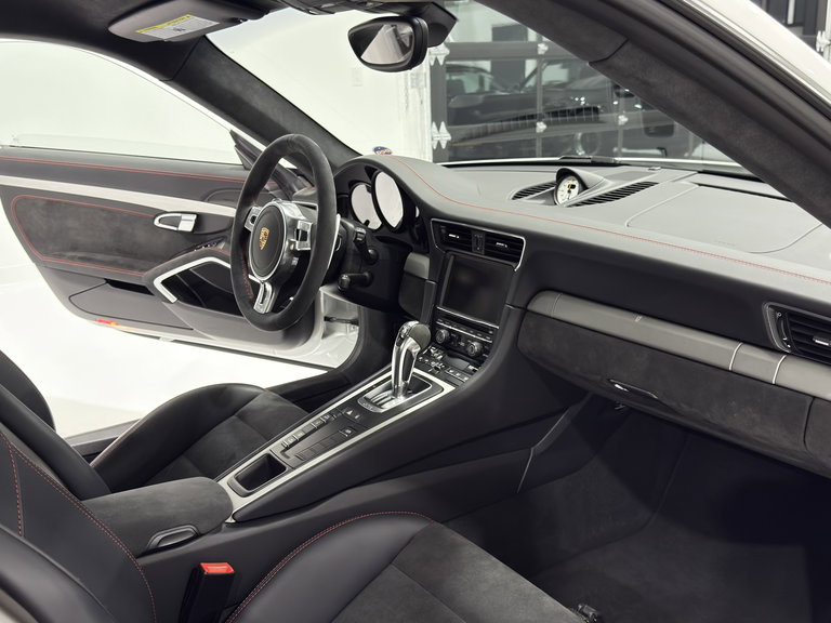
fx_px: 840
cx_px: 416
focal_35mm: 35
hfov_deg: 52.6
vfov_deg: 40.7
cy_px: 312
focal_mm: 6.76
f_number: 1.78
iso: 100
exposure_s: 1/60
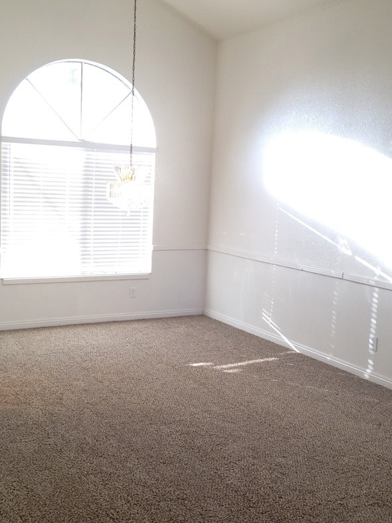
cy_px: 255
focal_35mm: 43
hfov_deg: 33.6
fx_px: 650
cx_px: 192
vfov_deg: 43.9
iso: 50
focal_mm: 4.12
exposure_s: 1/24
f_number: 2.4
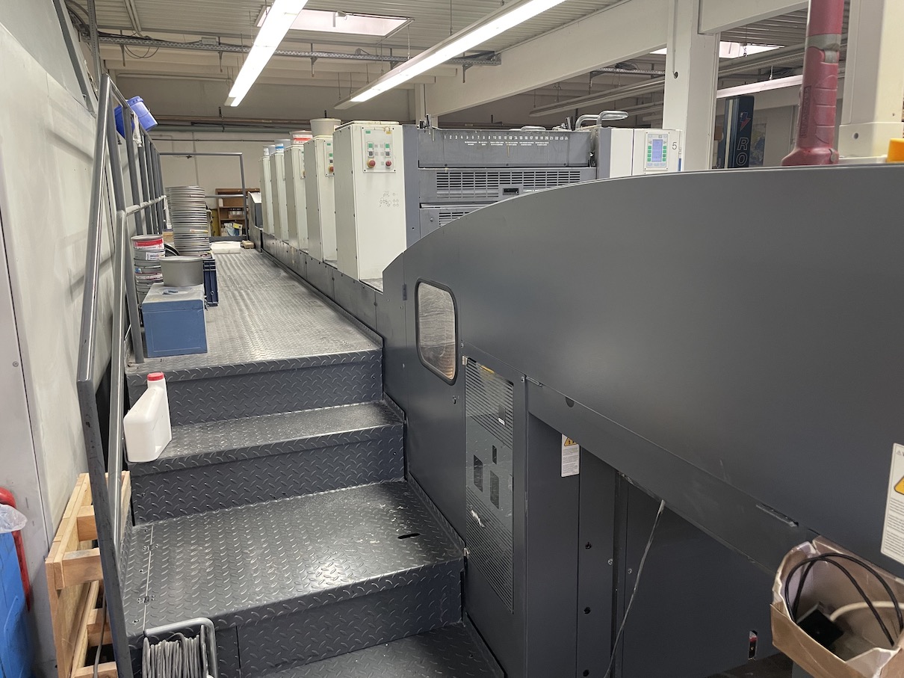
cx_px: 452
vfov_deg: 53.0
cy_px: 339
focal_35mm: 26
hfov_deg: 67.3
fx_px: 679
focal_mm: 4.2
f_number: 1.6
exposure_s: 1/50
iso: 200
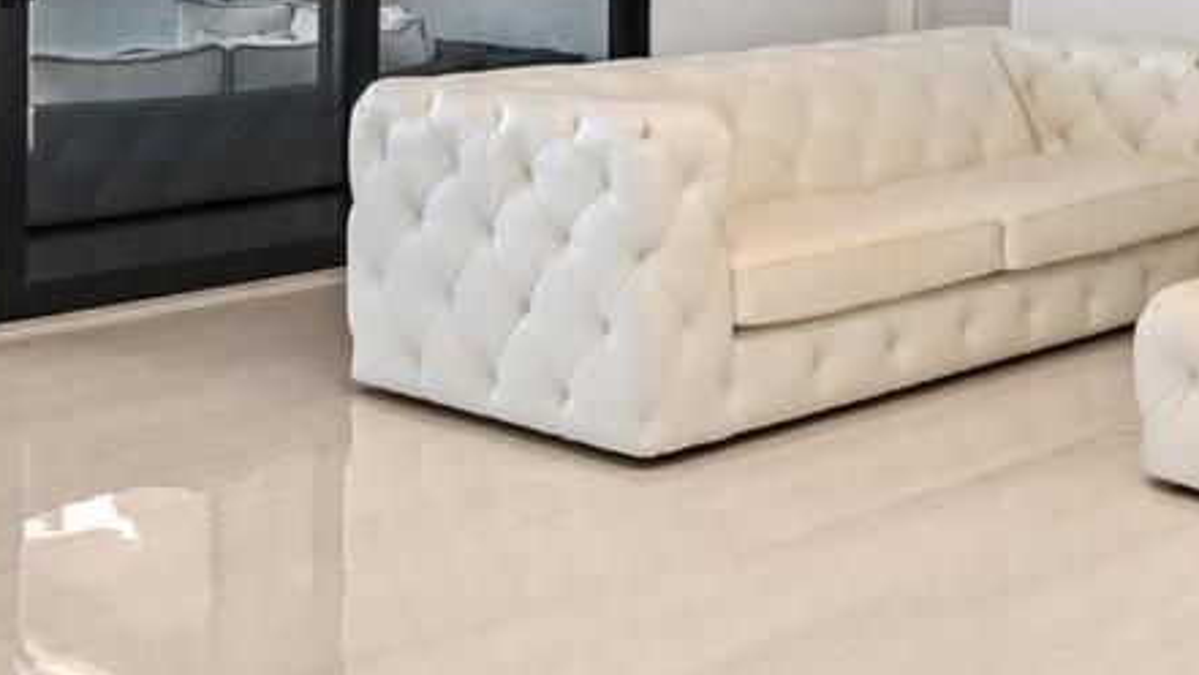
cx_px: 922
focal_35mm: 68
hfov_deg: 30.4
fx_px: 2162
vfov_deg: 16.9
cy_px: -142
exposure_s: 1/160
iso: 800
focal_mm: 14
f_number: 8
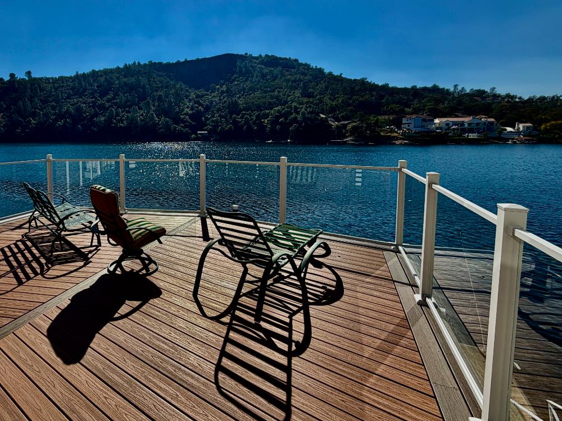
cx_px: 169
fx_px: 341
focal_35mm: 21
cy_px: 163
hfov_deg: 75.4
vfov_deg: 62.7
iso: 20
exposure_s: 1/1497
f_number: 2.2
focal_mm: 2.22
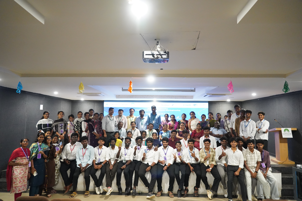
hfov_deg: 73.7
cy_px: 100
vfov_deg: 53.1
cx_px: 151
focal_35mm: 24
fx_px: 201
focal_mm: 24
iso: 10000
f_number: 4
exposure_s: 1/80
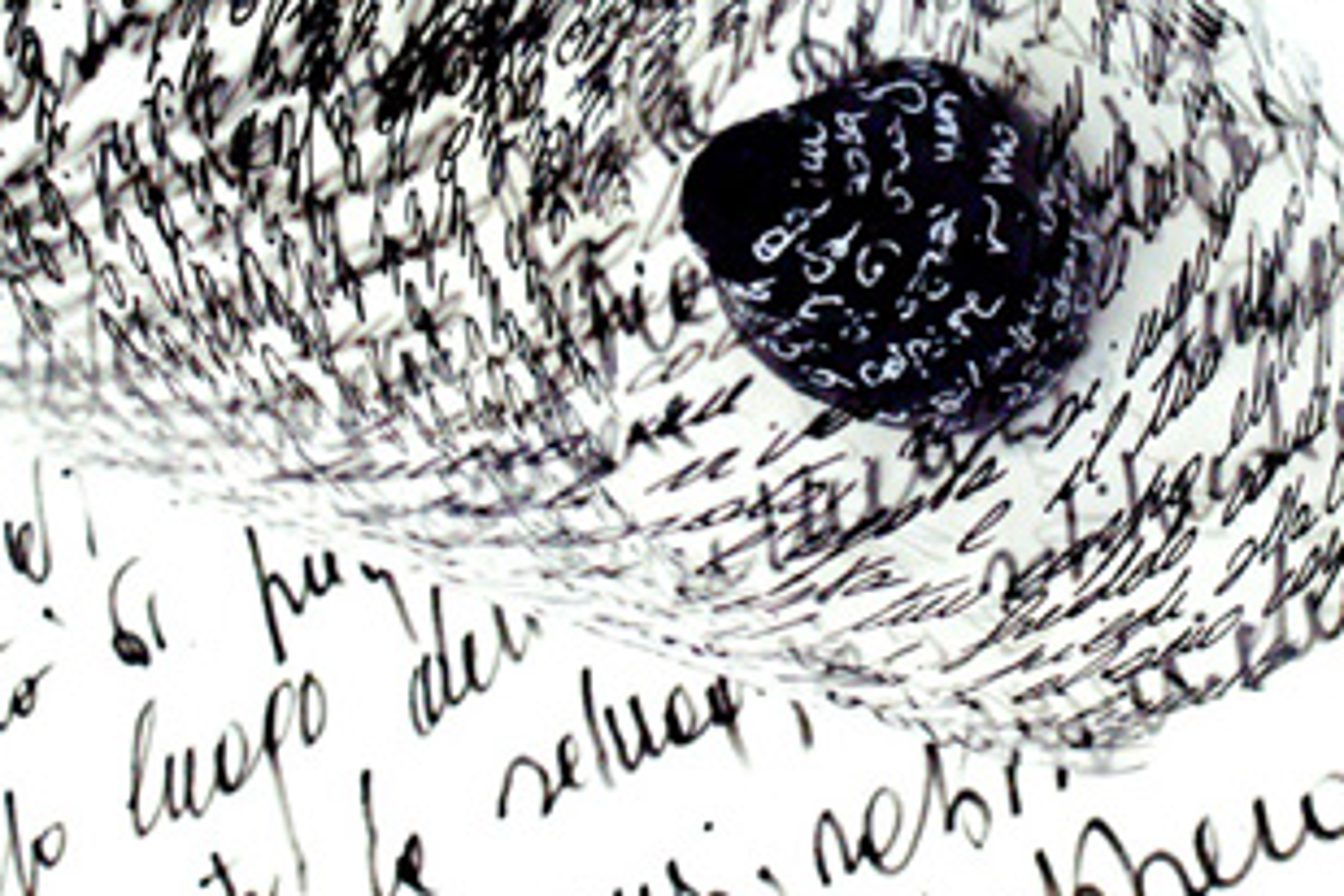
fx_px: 5077
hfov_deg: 15.1
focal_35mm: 136
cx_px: 770
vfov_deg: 10.0
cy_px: 43
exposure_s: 1/80
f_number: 5.6
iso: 800
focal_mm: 40
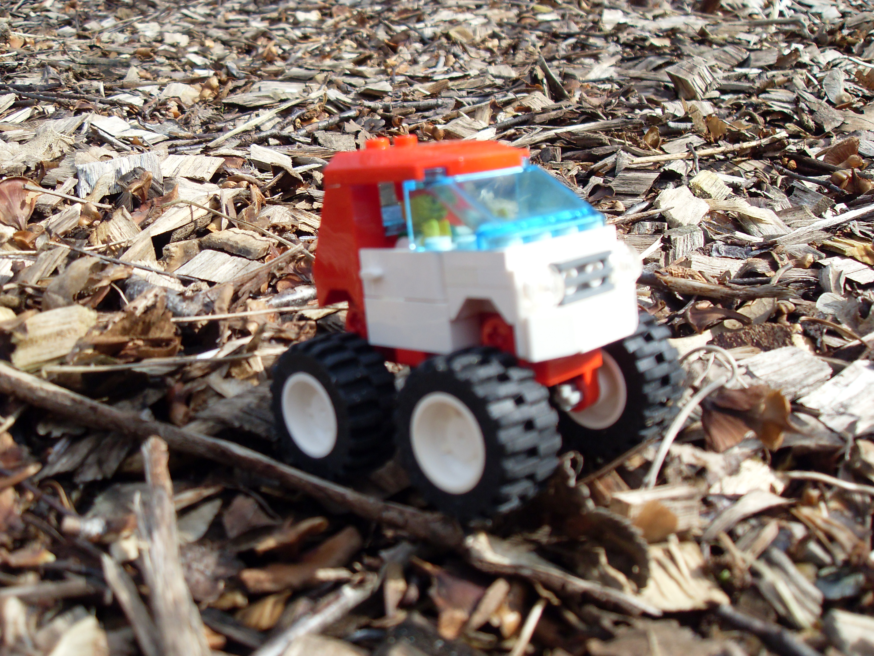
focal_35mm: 37
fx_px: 934
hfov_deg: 50.1
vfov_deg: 38.7
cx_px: 437
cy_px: 328
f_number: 7
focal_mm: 6.3
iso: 80
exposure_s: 1/125
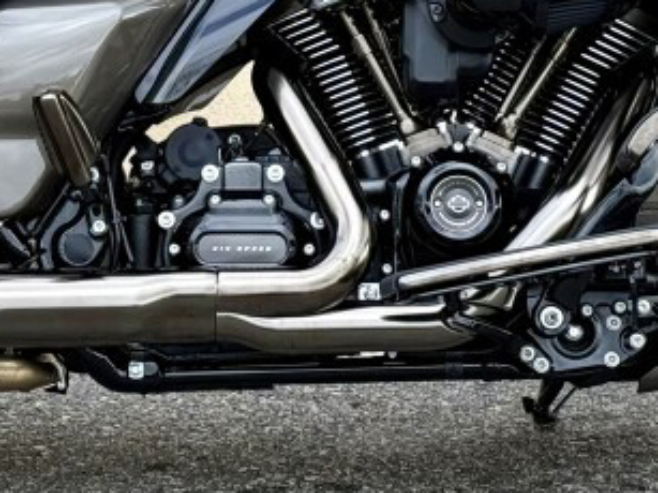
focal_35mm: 167
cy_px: -180
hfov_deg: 11.8
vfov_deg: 8.7
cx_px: 241
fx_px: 3173
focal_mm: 6.76
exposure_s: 1/1133
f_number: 1.78
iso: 80
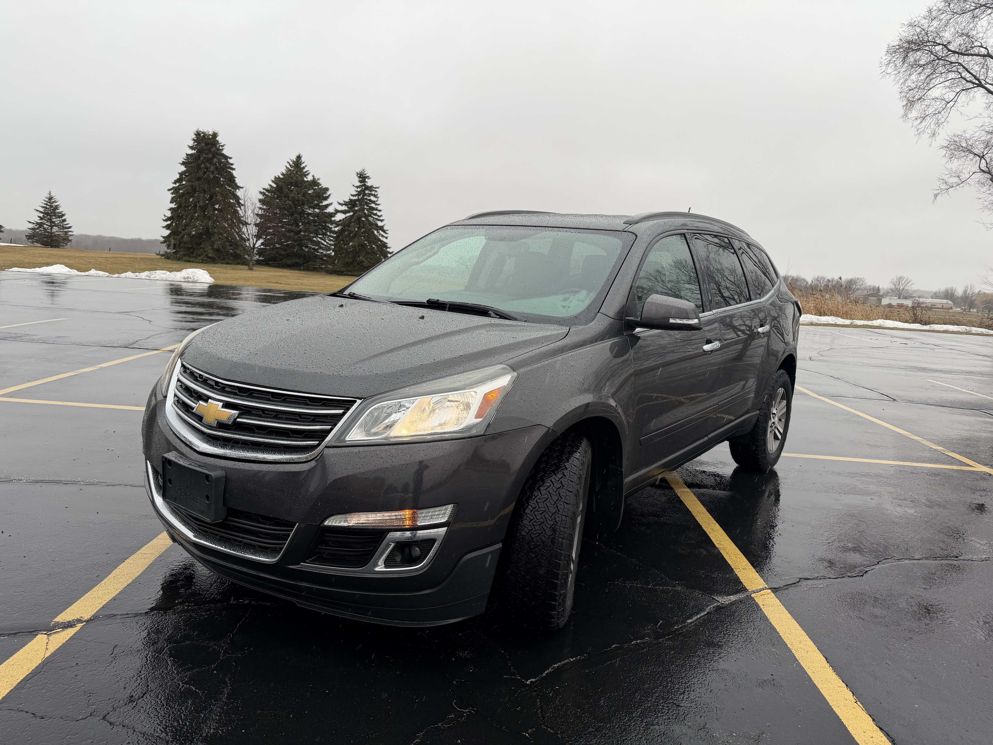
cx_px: 496
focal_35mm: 24
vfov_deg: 56.8
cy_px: 372
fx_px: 688
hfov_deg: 71.6
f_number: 1.78
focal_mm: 6.76
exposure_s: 1/488
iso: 80
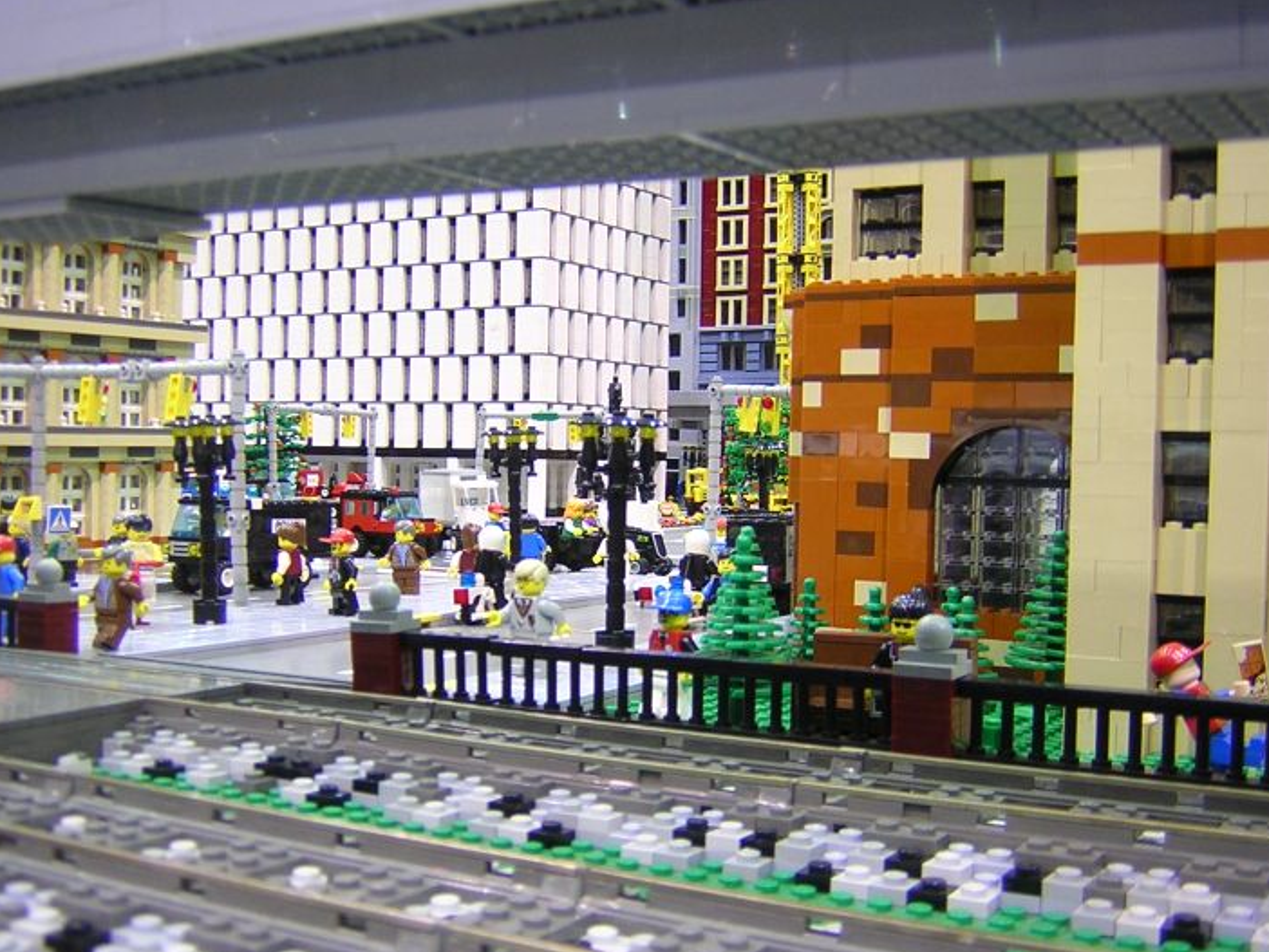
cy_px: 466
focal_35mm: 41
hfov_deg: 45.7
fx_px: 1504
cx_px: 602
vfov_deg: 35.2
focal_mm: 4.7
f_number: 2.6
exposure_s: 1/3.5
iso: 115
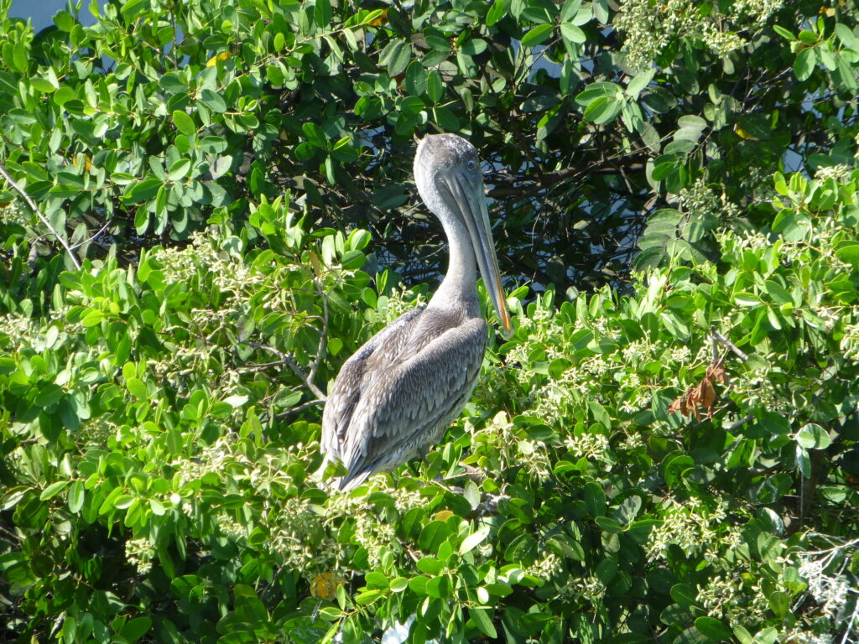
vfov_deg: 4.8
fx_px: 7742
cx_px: 430
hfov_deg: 6.4
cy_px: 322
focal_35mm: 312
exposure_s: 1/125
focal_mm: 55.7
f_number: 5.9
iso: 100
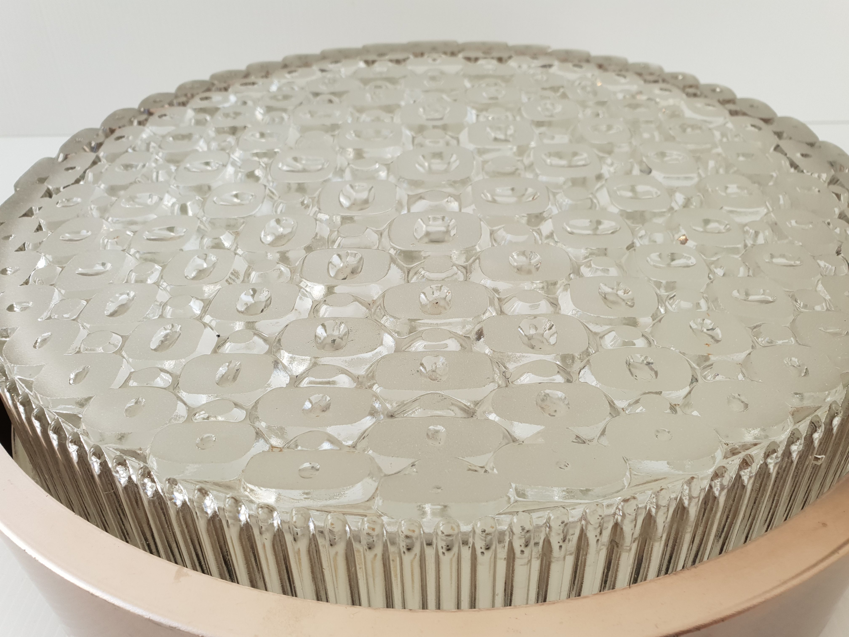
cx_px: 424
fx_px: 638
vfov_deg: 53.1
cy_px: 318
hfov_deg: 67.3
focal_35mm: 26
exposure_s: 1/100
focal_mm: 4.3
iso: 80
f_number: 2.4
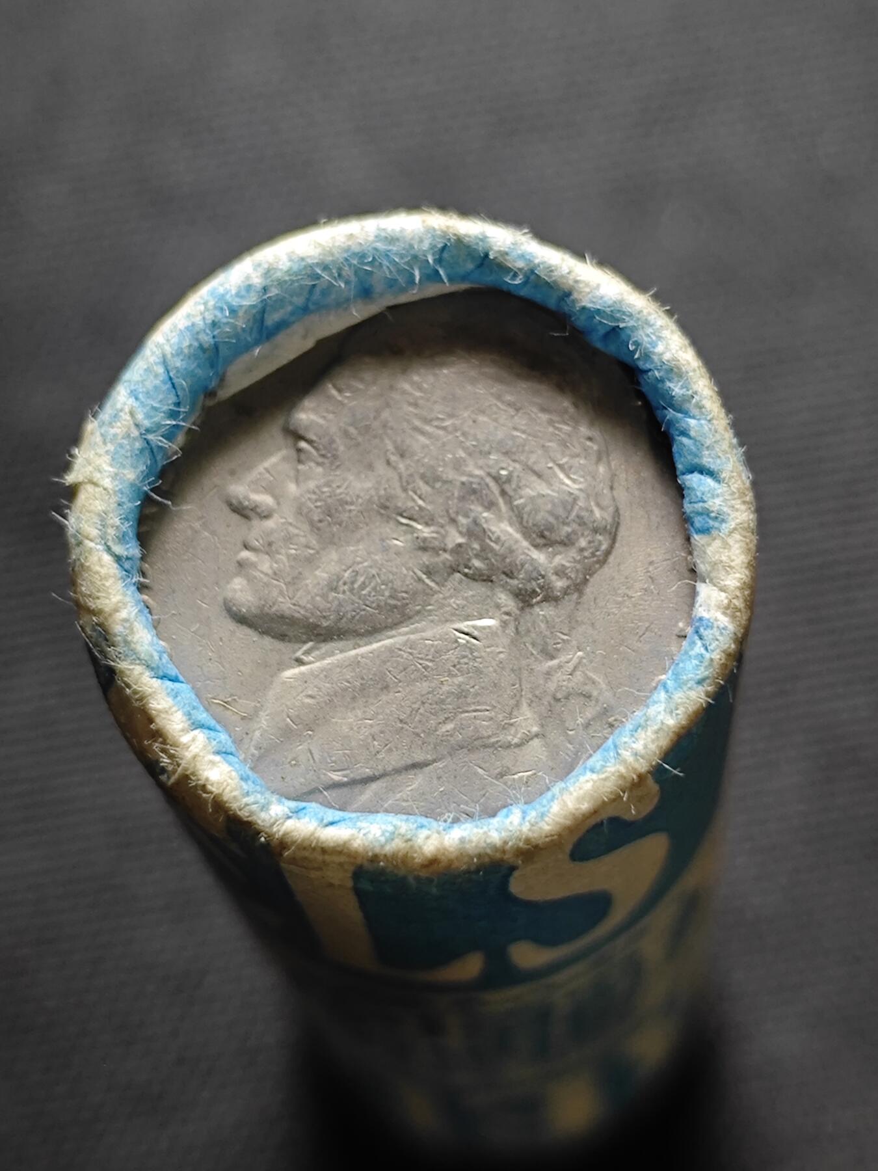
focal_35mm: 88
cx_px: 439
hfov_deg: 16.8
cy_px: 586
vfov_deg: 22.3
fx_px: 2976
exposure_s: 1/95.4
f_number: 1.6
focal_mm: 5.84
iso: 250
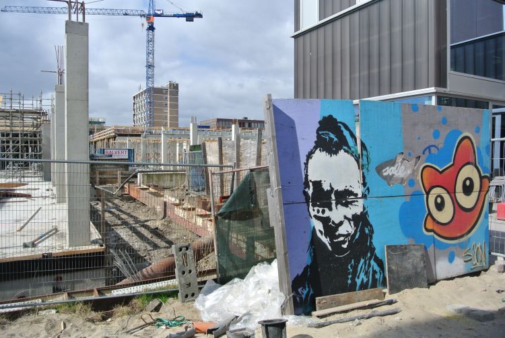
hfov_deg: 67.3
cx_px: 252
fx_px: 379
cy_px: 169
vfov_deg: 48.0
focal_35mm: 27
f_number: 4.5
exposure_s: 1/640
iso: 100
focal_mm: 10
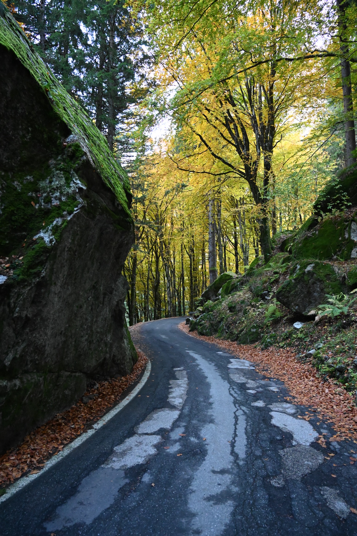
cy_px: 268
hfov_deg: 53.1
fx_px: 357
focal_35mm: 24
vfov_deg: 73.8
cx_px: 178
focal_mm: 24
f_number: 4
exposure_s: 1/400
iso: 11400
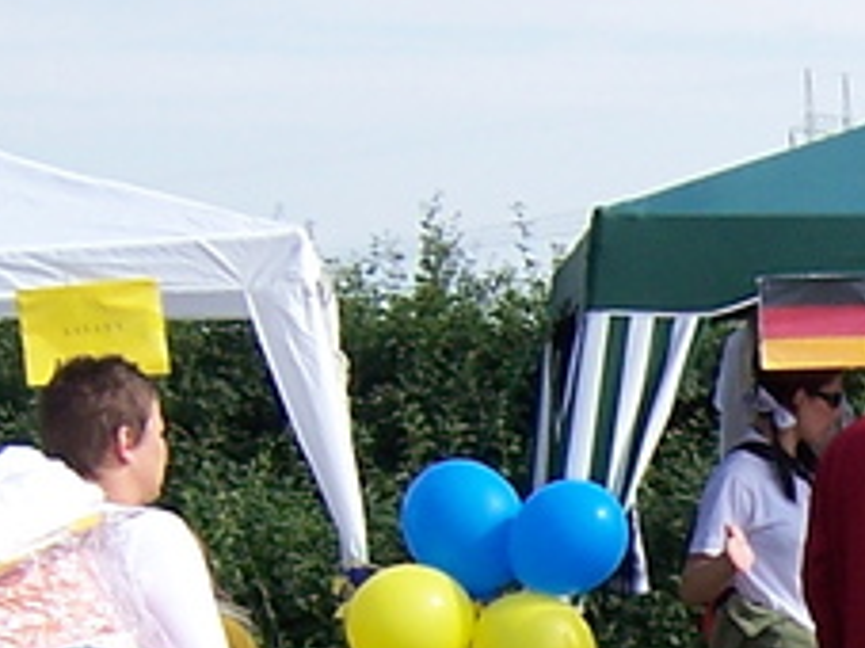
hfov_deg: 12.6
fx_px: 3721
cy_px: 854
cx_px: 1315
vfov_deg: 9.8
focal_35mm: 149
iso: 80
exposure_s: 1/750
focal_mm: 5.5
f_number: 3.4
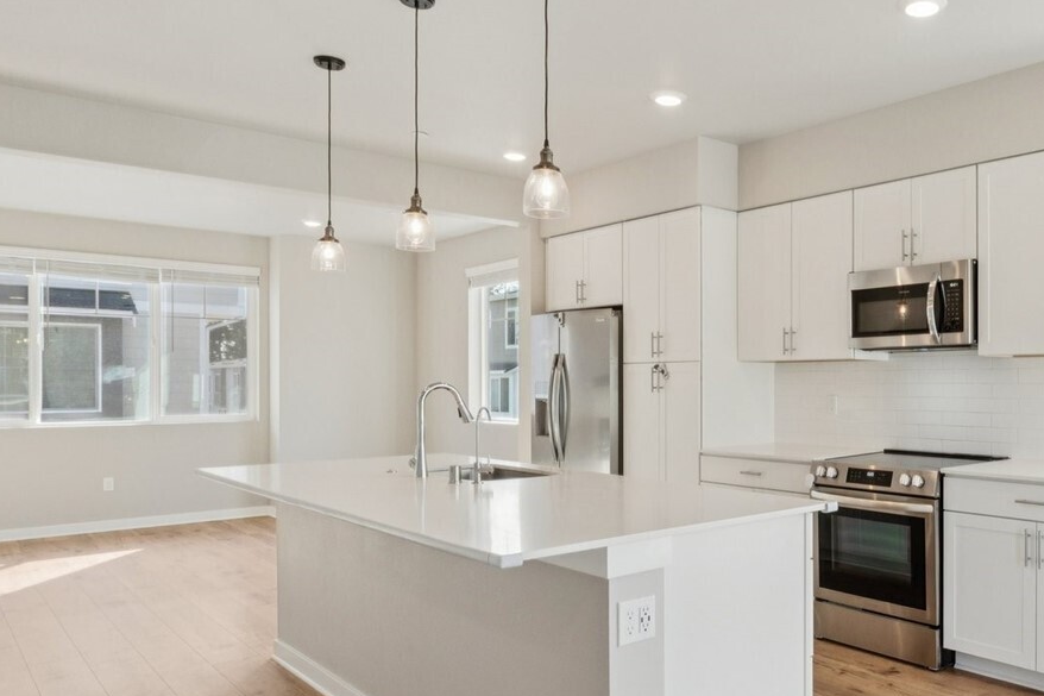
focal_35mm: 29
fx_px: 841
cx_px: 808
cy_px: 383
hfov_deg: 59.5
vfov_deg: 44.9
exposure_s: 1/25
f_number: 9
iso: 250
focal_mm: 10
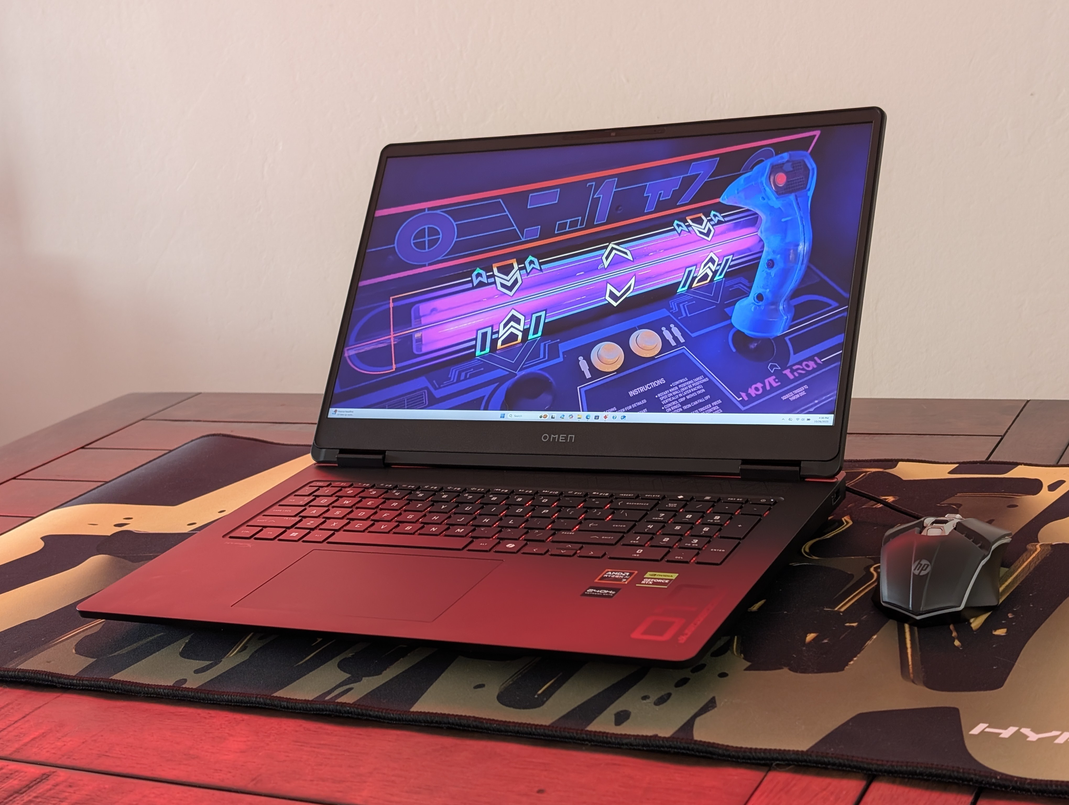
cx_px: 534
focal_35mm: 49
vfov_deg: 29.7
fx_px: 1515
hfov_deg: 38.9
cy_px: 402
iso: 79
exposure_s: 1/29.7
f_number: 1.68
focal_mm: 6.9
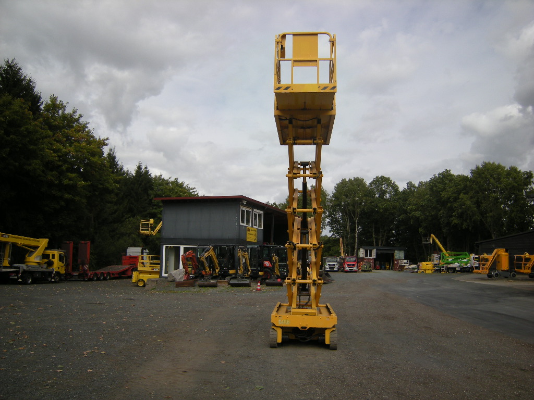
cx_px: 267
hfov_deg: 63.4
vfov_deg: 49.7
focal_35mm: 28
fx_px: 432
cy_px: 200
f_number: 5.6
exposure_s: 1/358
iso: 64
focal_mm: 4.7
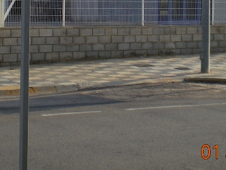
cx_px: 106
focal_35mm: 111
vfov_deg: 13.1
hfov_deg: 17.7
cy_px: -17
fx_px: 725
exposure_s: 1/280
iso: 50
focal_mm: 7.4
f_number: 4.9
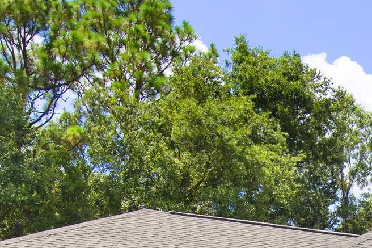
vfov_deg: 13.2
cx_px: 535
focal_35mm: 89
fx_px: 919
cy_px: 497
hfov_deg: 20.1
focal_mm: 19
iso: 200
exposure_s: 1/160
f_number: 11
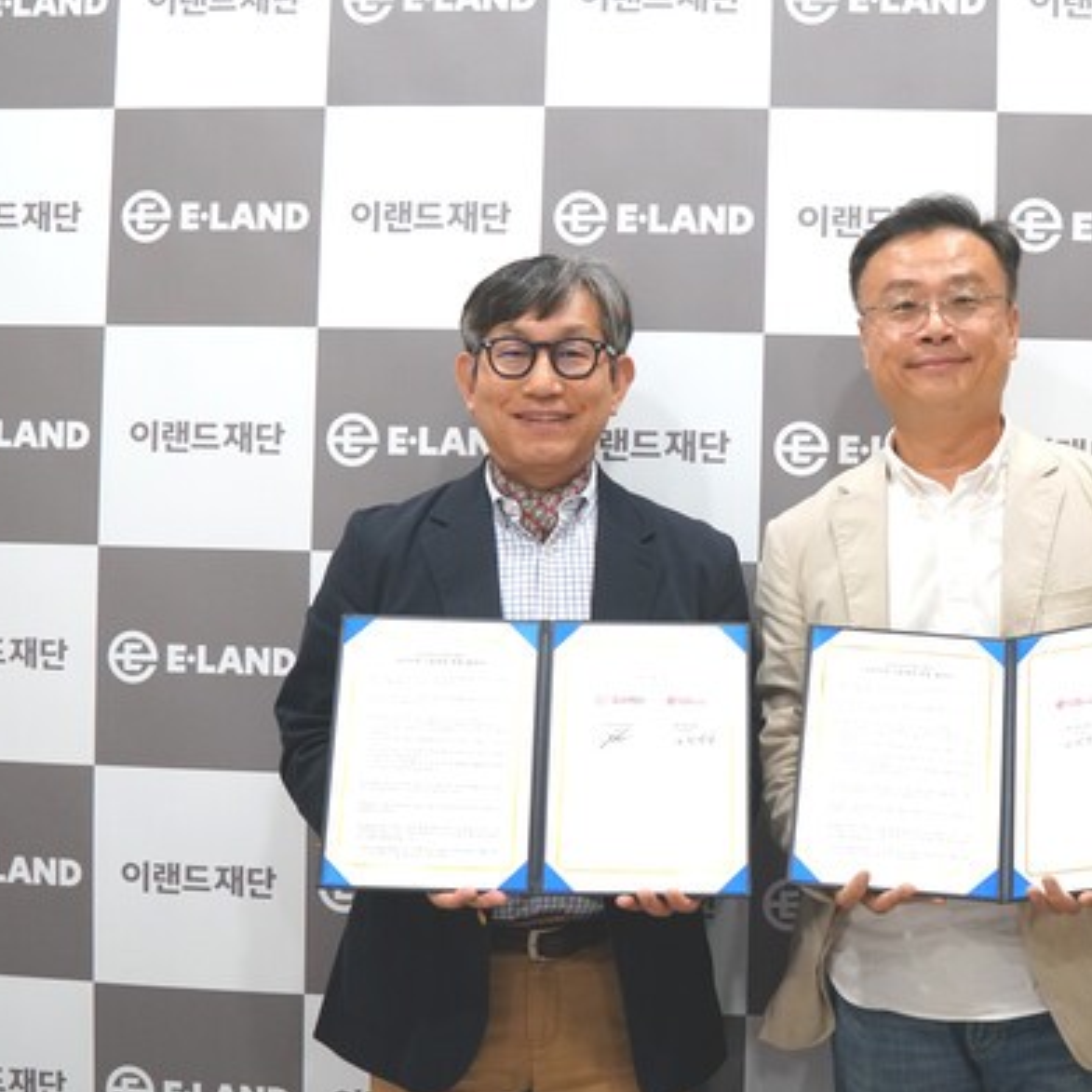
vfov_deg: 36.1
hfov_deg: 35.6
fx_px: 1677
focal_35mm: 47
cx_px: 757
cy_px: 547
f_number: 4
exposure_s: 1/160
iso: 1600
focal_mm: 24
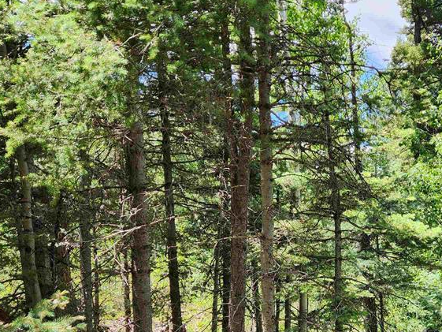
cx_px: 357
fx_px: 536
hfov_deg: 42.7
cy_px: 261
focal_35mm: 42
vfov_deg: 33.5
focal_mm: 5.4
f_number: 1.8
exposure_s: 1/379
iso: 20
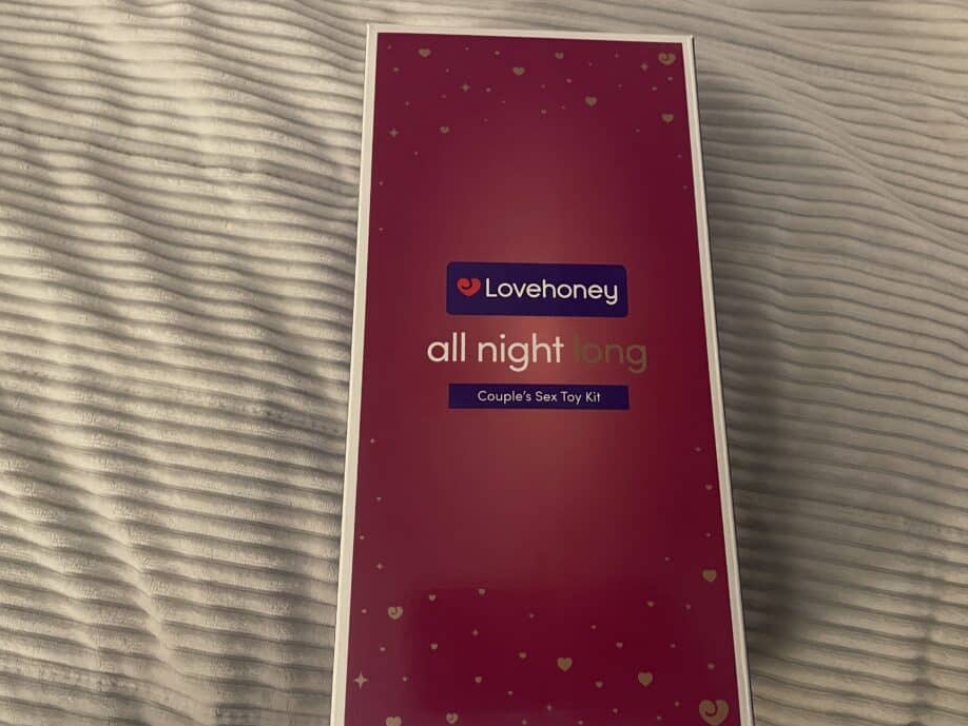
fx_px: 811
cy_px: 354
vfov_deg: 48.2
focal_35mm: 29
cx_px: 505
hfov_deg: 61.6
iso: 800
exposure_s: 1/30
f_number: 1.6
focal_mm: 4.2
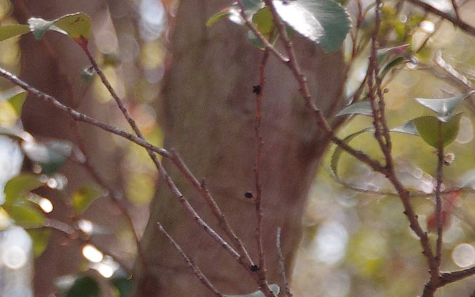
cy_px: -22
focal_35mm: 413
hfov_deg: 5.0
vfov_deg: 3.2
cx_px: -575
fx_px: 5342
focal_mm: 53
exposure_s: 1/800
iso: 400
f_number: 4
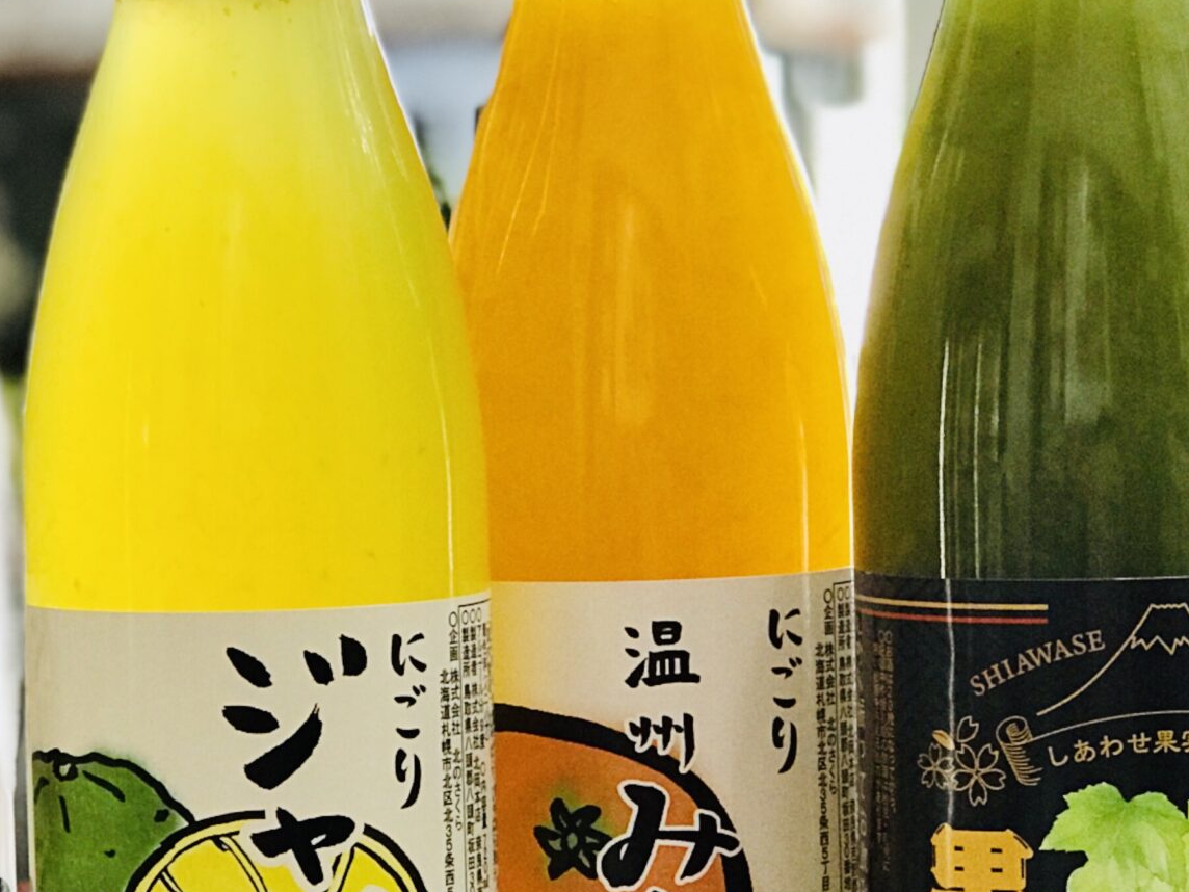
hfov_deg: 19.2
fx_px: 3504
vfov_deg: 14.5
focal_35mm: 102
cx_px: 425
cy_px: 471
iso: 100
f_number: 2.8
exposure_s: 1/60
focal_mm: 6.6
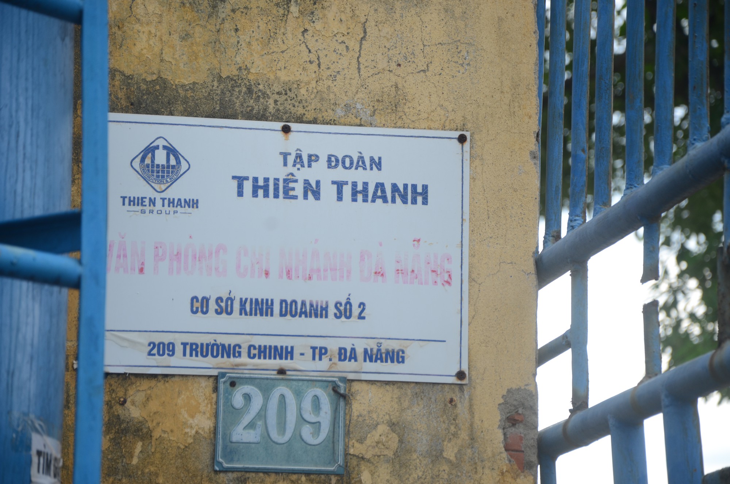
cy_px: 242
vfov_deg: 8.7
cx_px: 365
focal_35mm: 158
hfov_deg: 13.1
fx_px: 3187
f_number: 5.6
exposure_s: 1/250
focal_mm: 105
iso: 200
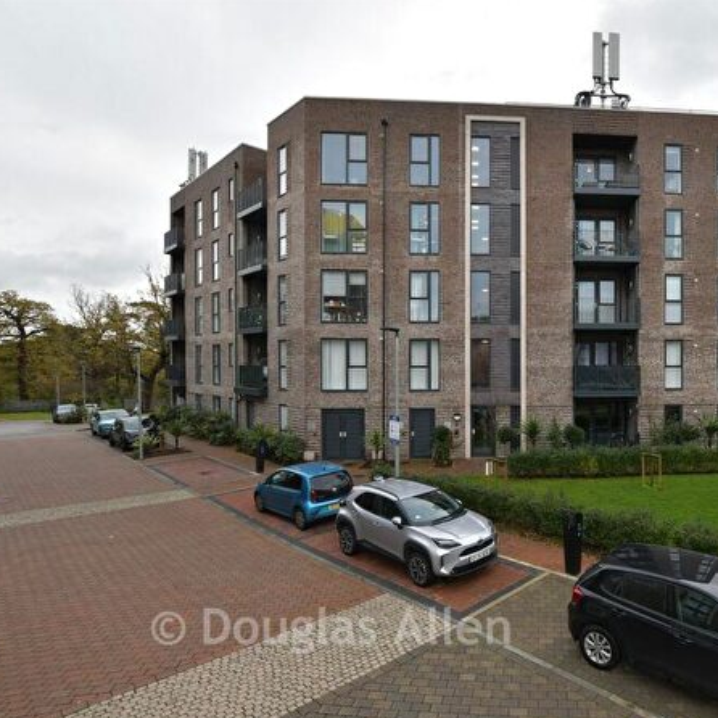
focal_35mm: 20
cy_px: 369
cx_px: 517
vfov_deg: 74.8
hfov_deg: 71.0
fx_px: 469
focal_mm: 10
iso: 200
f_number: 8
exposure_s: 1/100
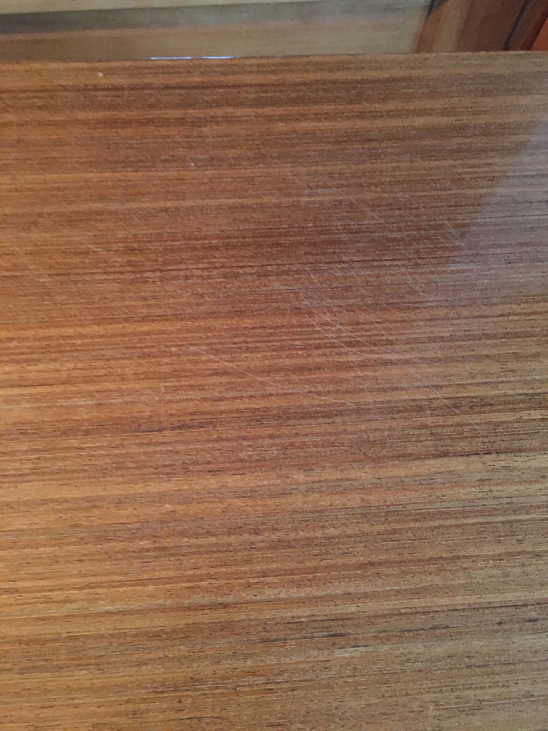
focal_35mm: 29
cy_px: 366
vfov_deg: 61.7
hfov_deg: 48.2
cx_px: 274
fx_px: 612
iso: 500
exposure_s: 1/17
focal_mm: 4.15
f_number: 2.2
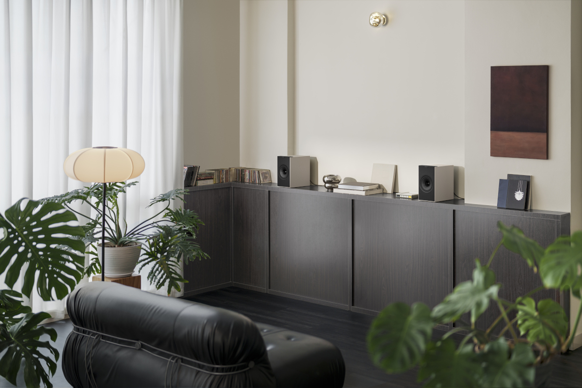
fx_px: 808
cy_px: 194
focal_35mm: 50
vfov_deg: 27.0
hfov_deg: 39.6
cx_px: 291
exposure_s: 1/160
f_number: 1.2
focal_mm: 50
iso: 80
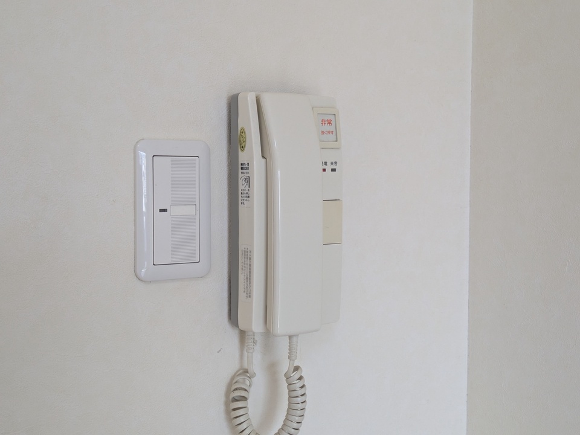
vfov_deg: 28.6
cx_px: 290
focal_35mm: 51
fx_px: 855
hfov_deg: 37.5
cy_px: 218
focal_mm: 5.43
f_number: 1.89
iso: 105
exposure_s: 1/120
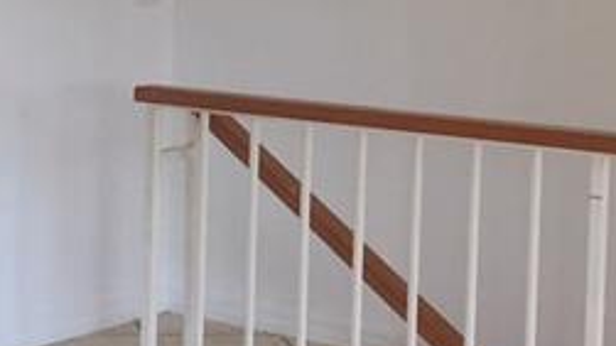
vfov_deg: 9.3
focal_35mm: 129
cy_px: 20
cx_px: 211
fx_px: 2106
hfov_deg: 16.6
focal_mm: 4.15
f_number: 2.2
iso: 32
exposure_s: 1/40
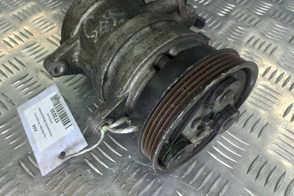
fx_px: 253
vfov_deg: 42.3
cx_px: 128
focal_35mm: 31
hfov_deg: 60.1
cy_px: 86
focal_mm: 4.6
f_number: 1.8
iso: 50
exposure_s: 1/50
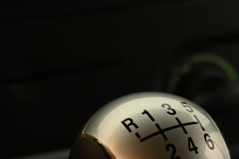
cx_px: 168
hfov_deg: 19.3
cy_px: 161
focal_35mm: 105
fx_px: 699
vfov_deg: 12.8
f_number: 4
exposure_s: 1/40
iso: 1000
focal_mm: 22.5
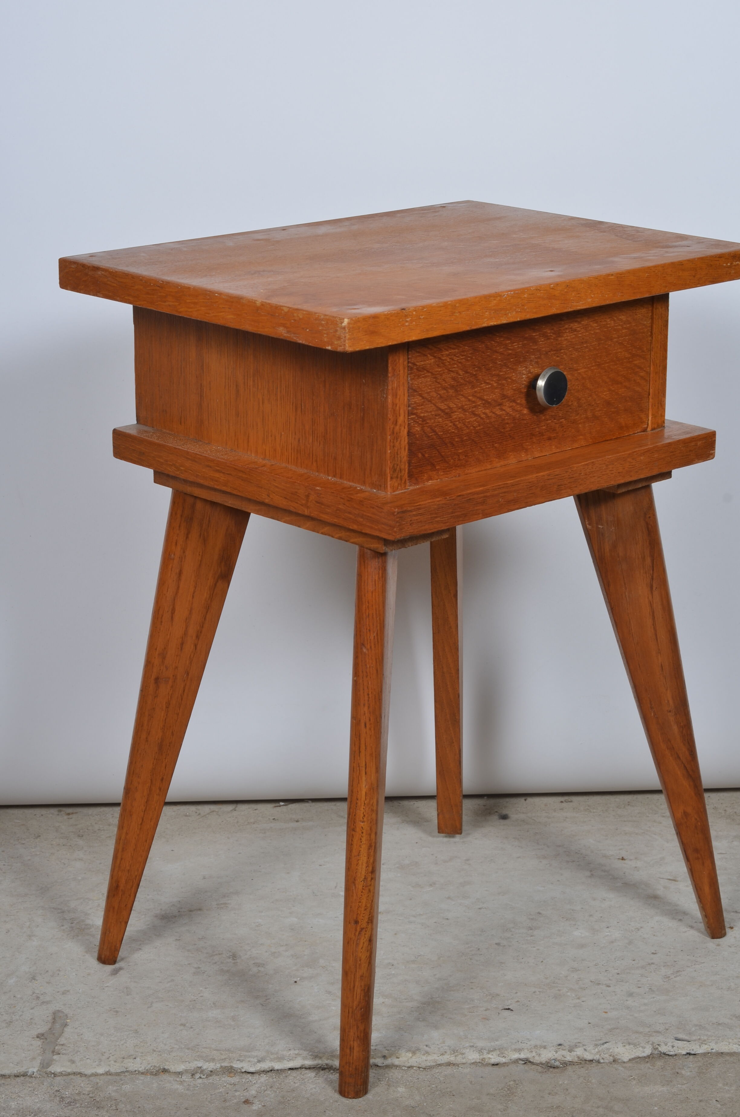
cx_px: 370
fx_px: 2323
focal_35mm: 75
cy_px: 558
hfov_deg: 18.1
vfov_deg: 27.0
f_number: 11
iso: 100
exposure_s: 1/125
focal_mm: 50
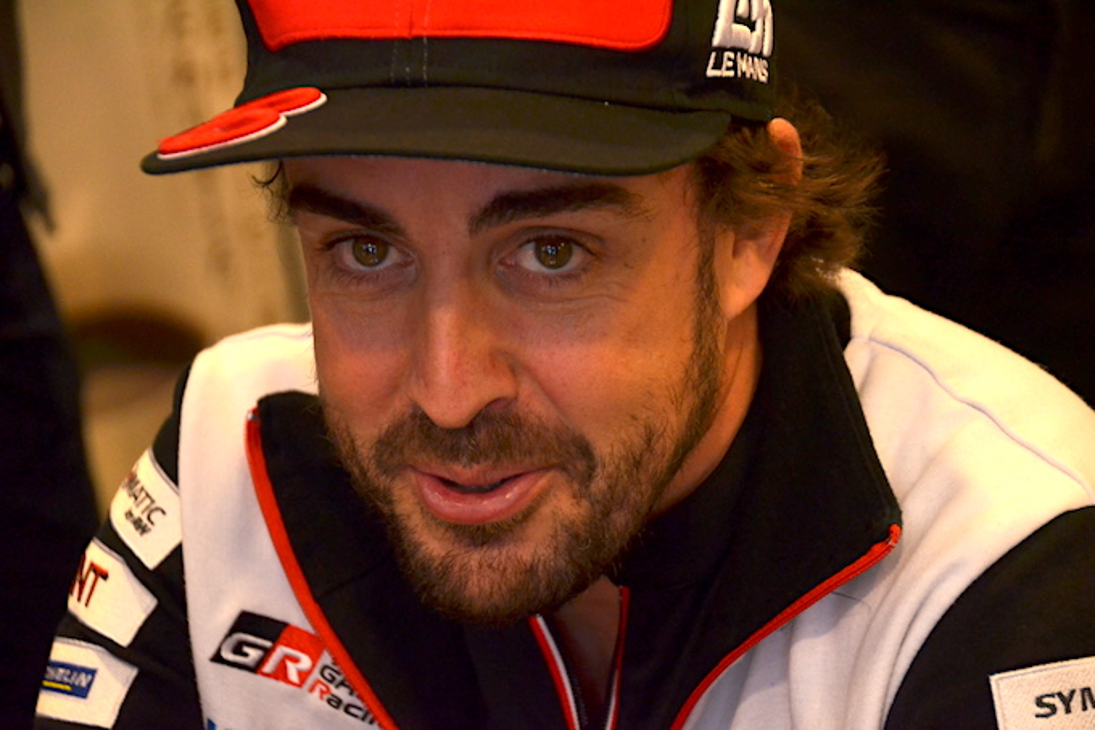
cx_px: 548
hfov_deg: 12.5
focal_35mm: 165
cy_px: 365
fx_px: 5017
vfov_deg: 8.3
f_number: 6
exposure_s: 1/60
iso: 800
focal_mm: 110
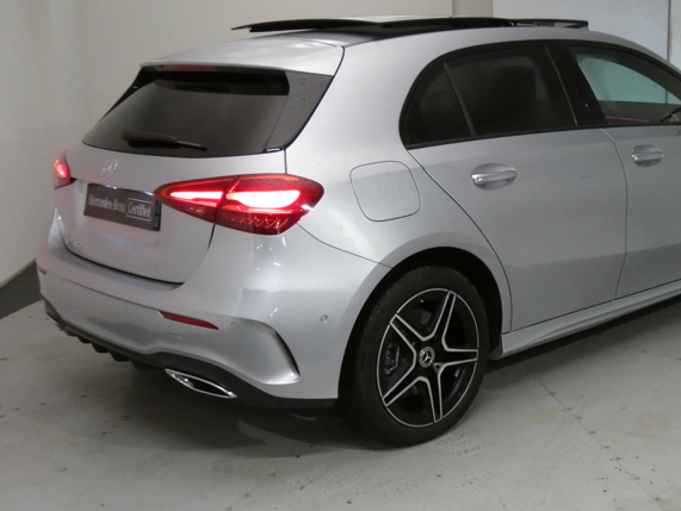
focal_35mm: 49
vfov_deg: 29.6
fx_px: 965
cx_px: 453
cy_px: 310
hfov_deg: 38.5
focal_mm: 6.2
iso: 800
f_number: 3.4
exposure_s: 1/80
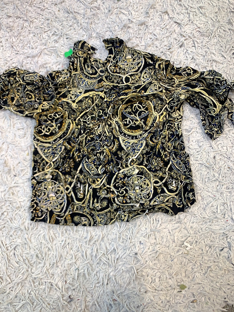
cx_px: 117
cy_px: 156
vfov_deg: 67.3
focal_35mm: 26
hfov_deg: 53.1
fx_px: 234
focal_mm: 4.25
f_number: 1.8
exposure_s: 1/100
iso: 64
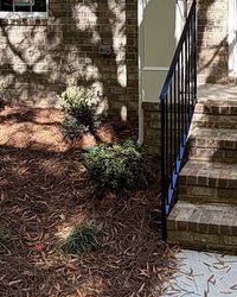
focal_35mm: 52
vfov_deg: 33.9
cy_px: 26
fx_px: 456
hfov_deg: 28.2
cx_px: 207
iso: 50
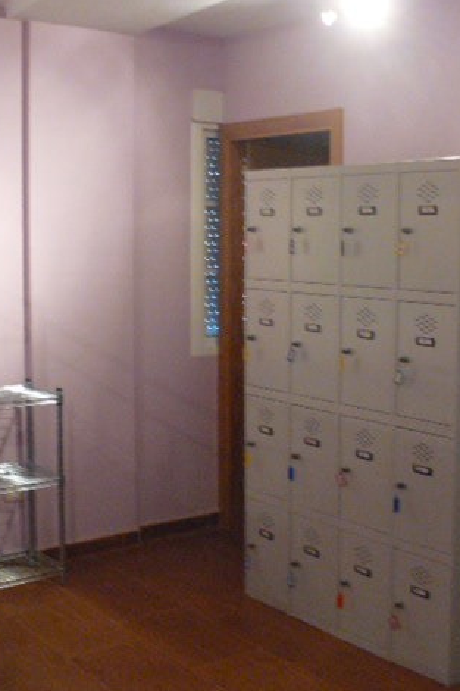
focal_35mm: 51
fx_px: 978
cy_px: 350
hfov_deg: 25.9
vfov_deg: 38.9
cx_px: 381
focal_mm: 6
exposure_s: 1/10
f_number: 2.8
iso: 400
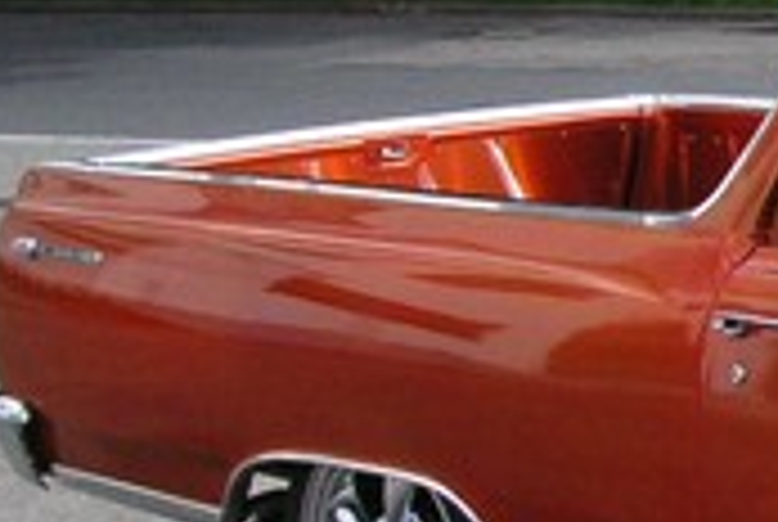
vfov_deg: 9.7
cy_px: 418
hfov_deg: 13.2
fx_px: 3074
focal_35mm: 142
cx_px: 1340
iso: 80
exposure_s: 1/1000
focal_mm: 6.1
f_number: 2.8
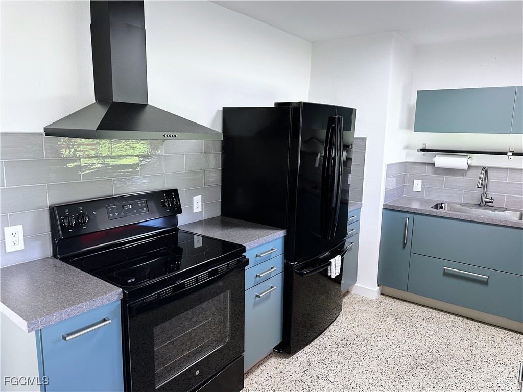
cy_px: 196
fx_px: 363
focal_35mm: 24
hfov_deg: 71.6
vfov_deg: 56.8
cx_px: 262
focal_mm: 6.86
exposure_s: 1/60
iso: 160
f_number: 1.78
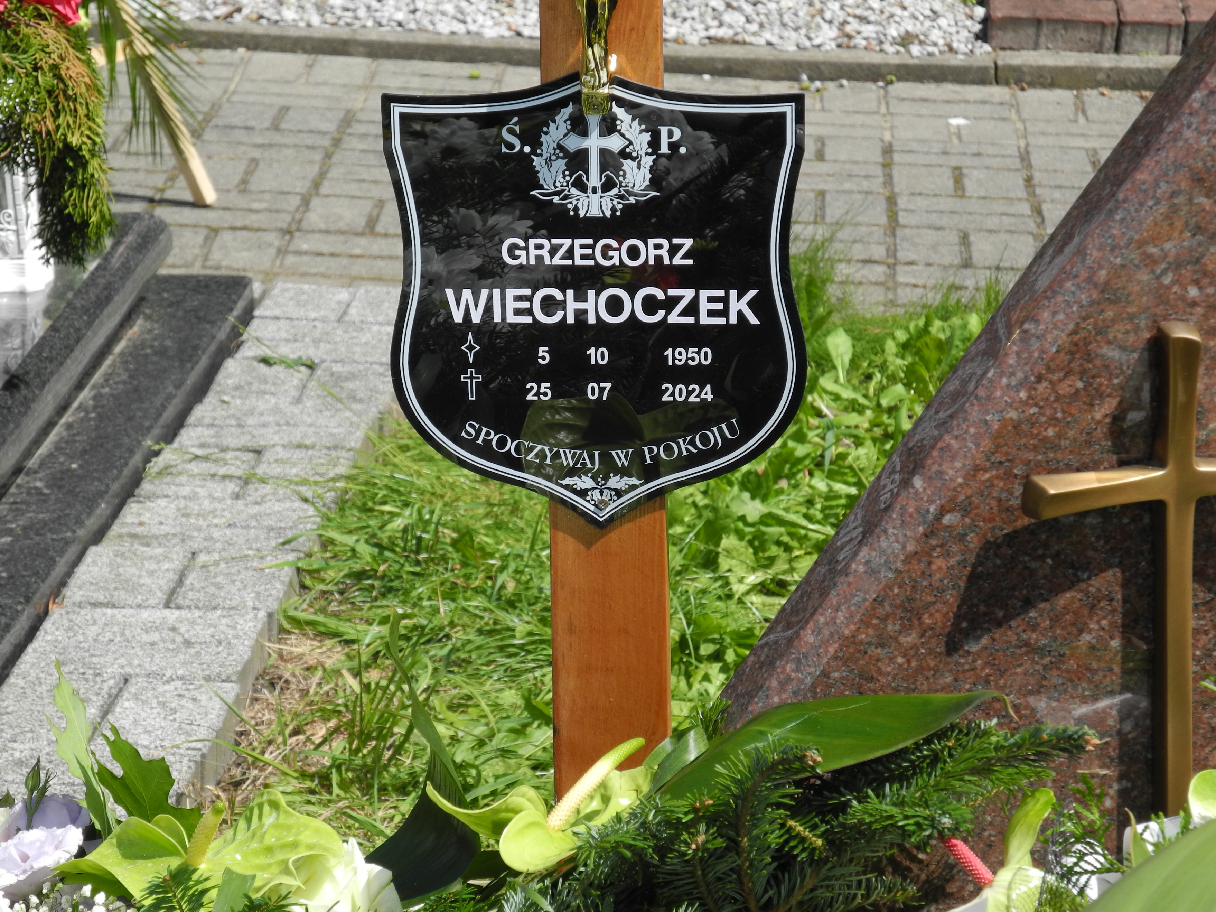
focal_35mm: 140
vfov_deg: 10.6
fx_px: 4918
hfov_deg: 14.1
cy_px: 451
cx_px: 598
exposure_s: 1/640
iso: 100
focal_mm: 28.9
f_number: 5
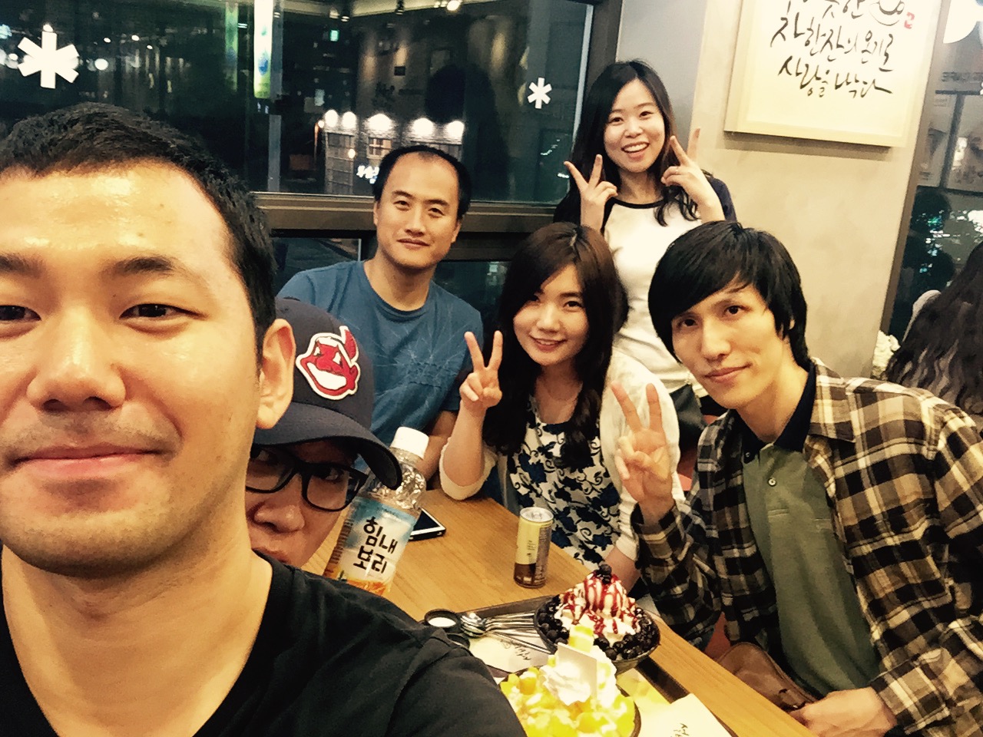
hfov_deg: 58.4
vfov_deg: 45.4
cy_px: 368
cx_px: 492
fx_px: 880
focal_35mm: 31
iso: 160
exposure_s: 1/30
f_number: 2.2
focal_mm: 2.65
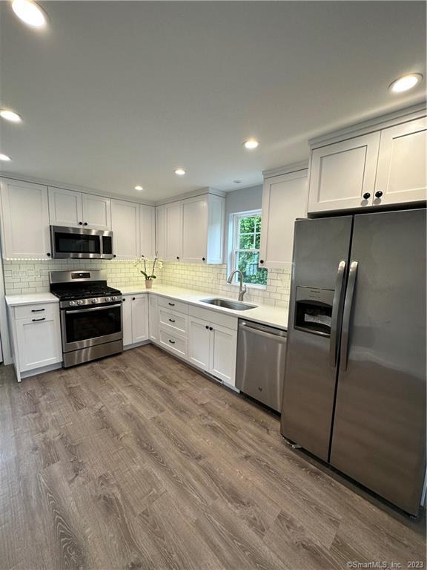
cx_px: 214
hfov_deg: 85.7
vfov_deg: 102.1
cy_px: 285
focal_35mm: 14
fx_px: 230
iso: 100
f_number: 2.2
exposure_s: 1/127
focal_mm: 2.22
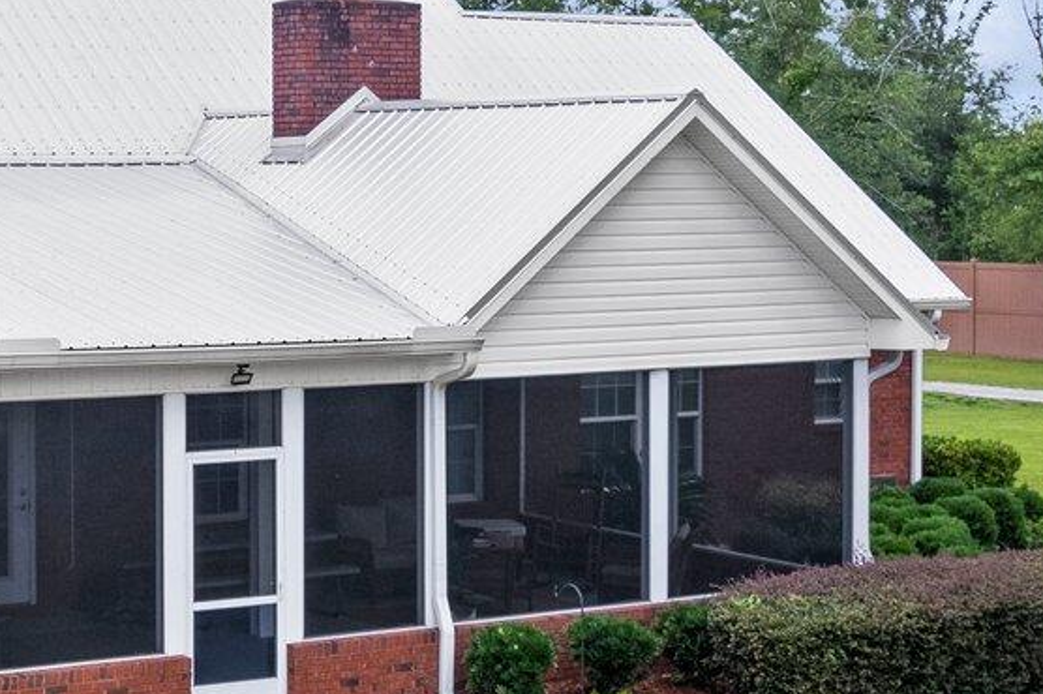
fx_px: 2345
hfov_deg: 24.2
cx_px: 51
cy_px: 219
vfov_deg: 16.8
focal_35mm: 81
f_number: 2.8
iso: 100
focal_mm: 8.38
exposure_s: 1/800
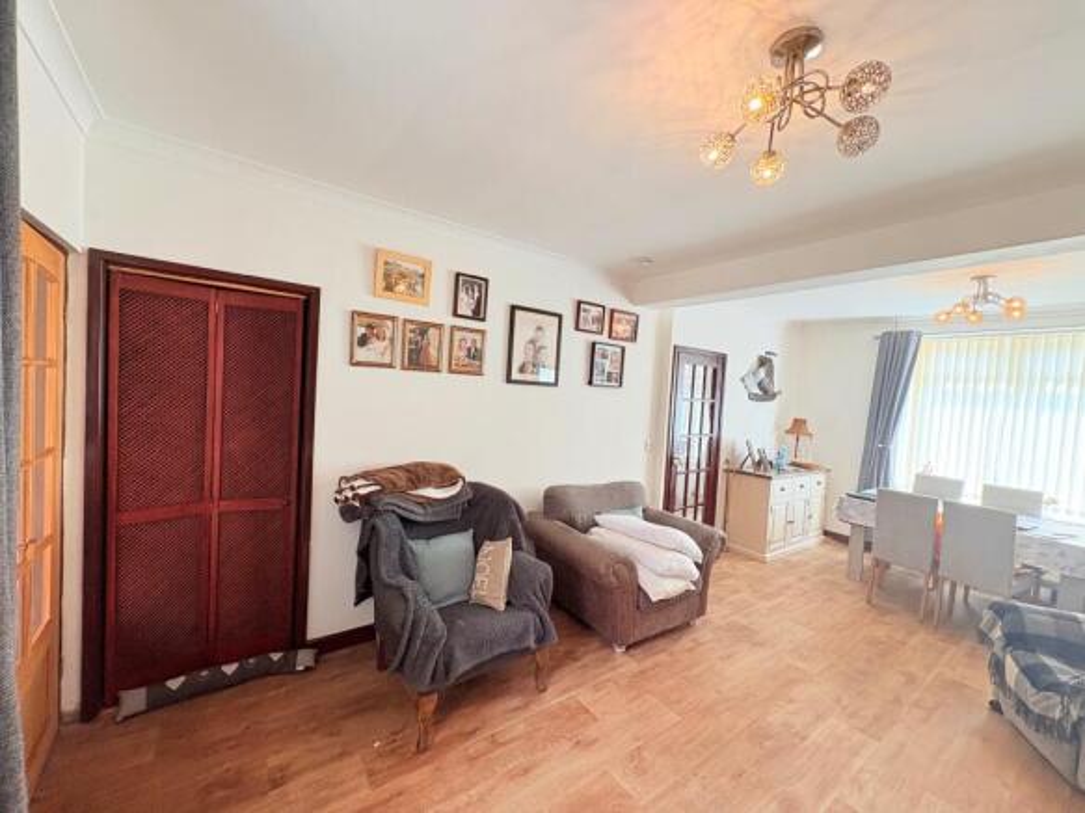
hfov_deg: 102.1
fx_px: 439
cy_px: 406
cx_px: 542
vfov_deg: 85.7
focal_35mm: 14
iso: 125
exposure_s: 1/100
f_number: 2.2
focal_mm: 2.22
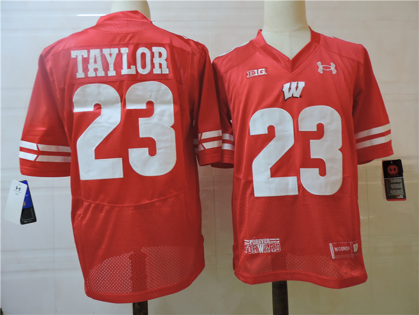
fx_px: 291
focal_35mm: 24
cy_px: 158
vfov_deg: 56.8
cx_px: 210
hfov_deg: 71.6
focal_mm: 4.3
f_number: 3
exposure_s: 1/15
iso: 400
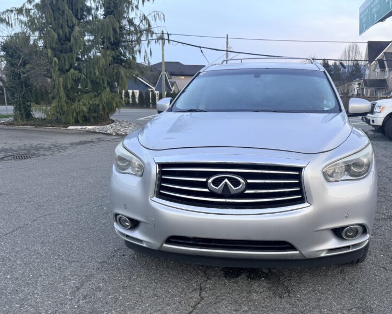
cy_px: 181
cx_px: 239
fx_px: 383
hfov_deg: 53.7
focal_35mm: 33
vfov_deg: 44.4
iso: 125
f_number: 1.78
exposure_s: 1/121
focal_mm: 6.76
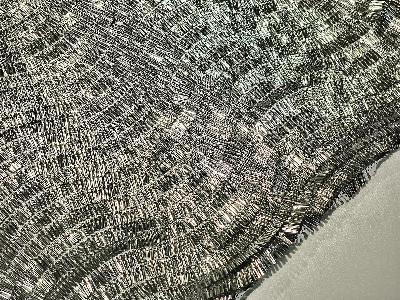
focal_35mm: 60
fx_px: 693
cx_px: 200
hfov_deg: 32.2
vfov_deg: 24.4
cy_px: 150
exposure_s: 1/3200
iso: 3200
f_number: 2
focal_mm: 8.8
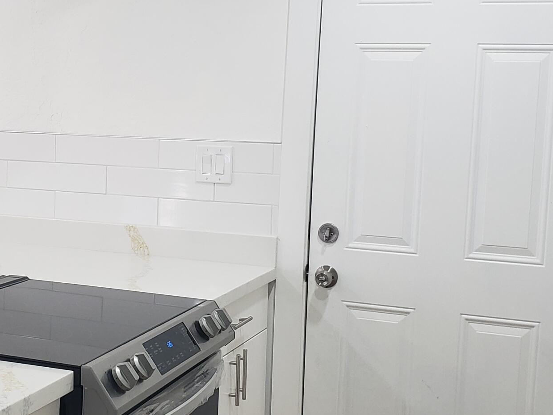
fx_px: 1007
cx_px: 140
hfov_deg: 30.2
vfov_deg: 23.3
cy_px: 201
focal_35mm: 63
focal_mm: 4.3
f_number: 2.4
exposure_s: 1/60
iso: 160
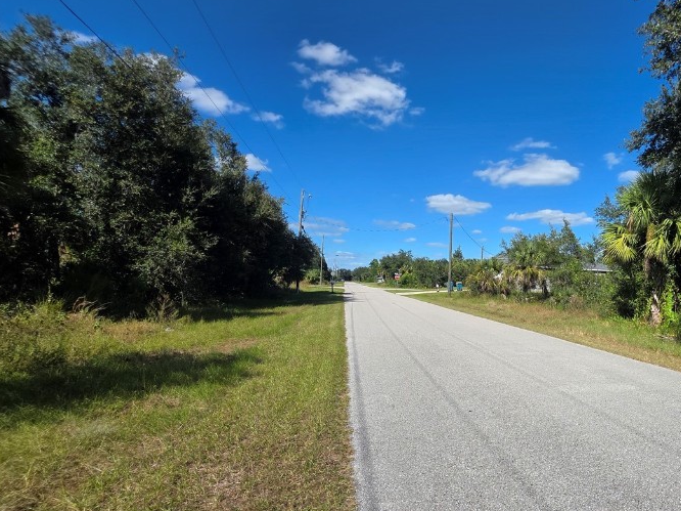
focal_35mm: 20
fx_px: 393
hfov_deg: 76.7
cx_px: 497
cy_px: 290
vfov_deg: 65.7
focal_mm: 2.2
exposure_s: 1/2259
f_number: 1.9
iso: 40
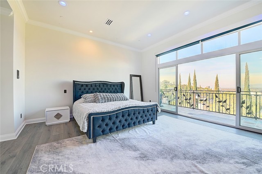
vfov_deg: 81.1
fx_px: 102
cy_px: 87
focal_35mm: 14
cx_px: 131
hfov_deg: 104.3
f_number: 8
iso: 250
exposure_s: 1/15
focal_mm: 14
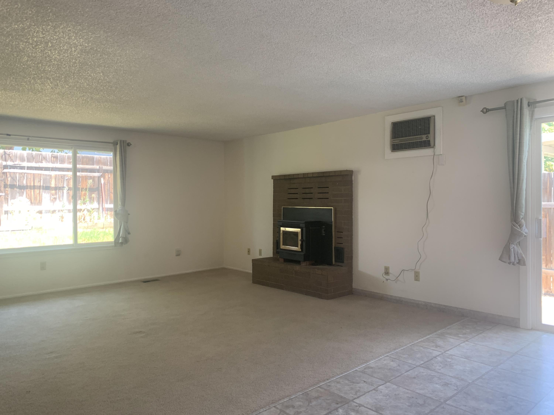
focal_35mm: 26
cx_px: 277
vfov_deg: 53.1
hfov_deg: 67.3
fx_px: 416
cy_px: 208
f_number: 1.8
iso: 100
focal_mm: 4.25
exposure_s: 1/81
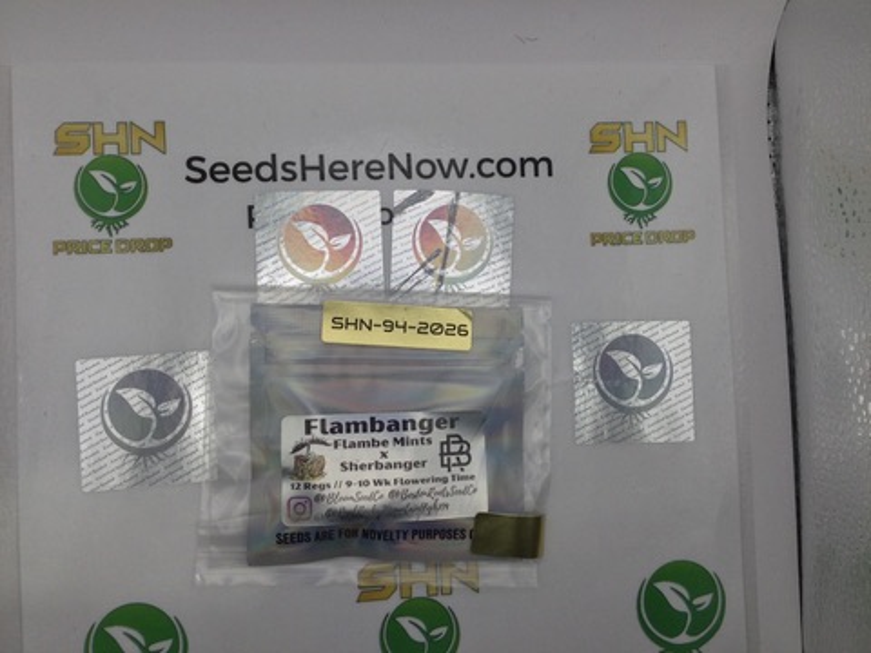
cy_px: 326
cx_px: 436
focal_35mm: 31
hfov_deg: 58.4
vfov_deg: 45.4
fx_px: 780
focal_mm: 3.3
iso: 25
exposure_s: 1/206
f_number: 2.4
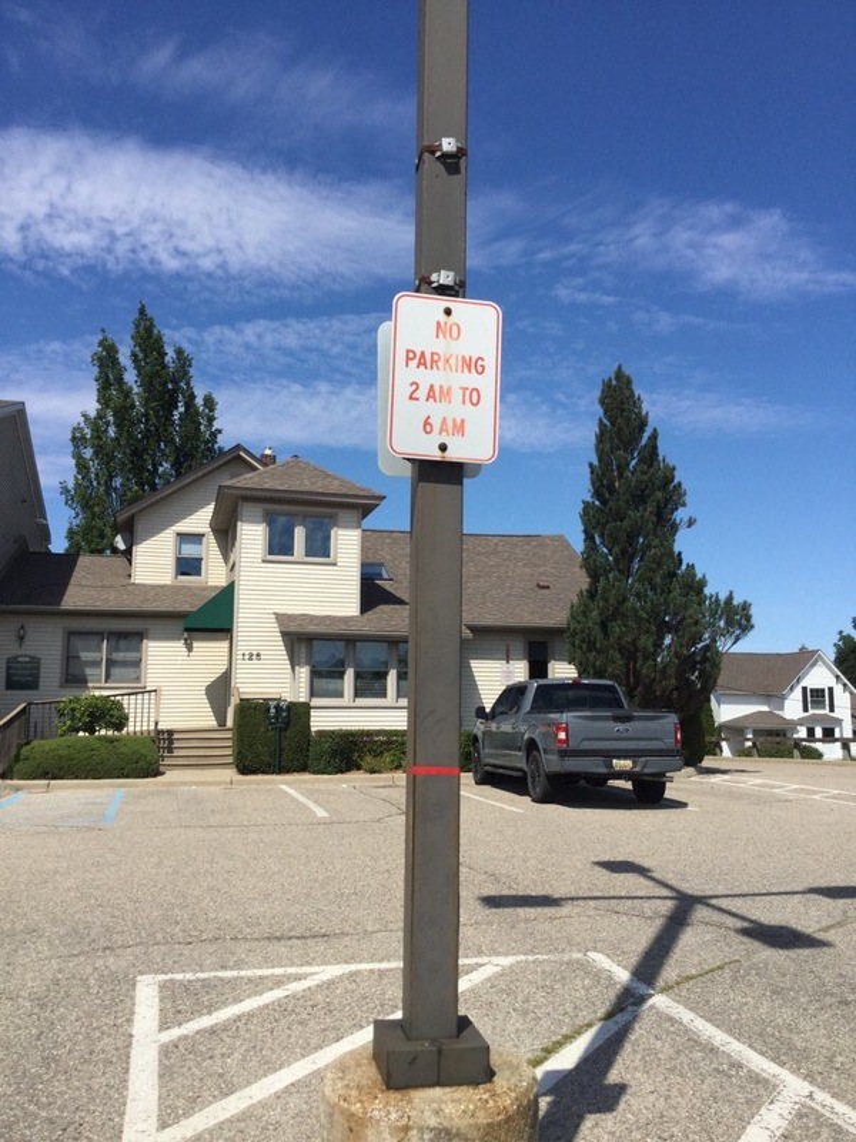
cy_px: 571
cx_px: 428
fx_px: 1022
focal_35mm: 31
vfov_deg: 58.4
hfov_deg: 45.4
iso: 25
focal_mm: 3.3
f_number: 2.4
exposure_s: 1/1773
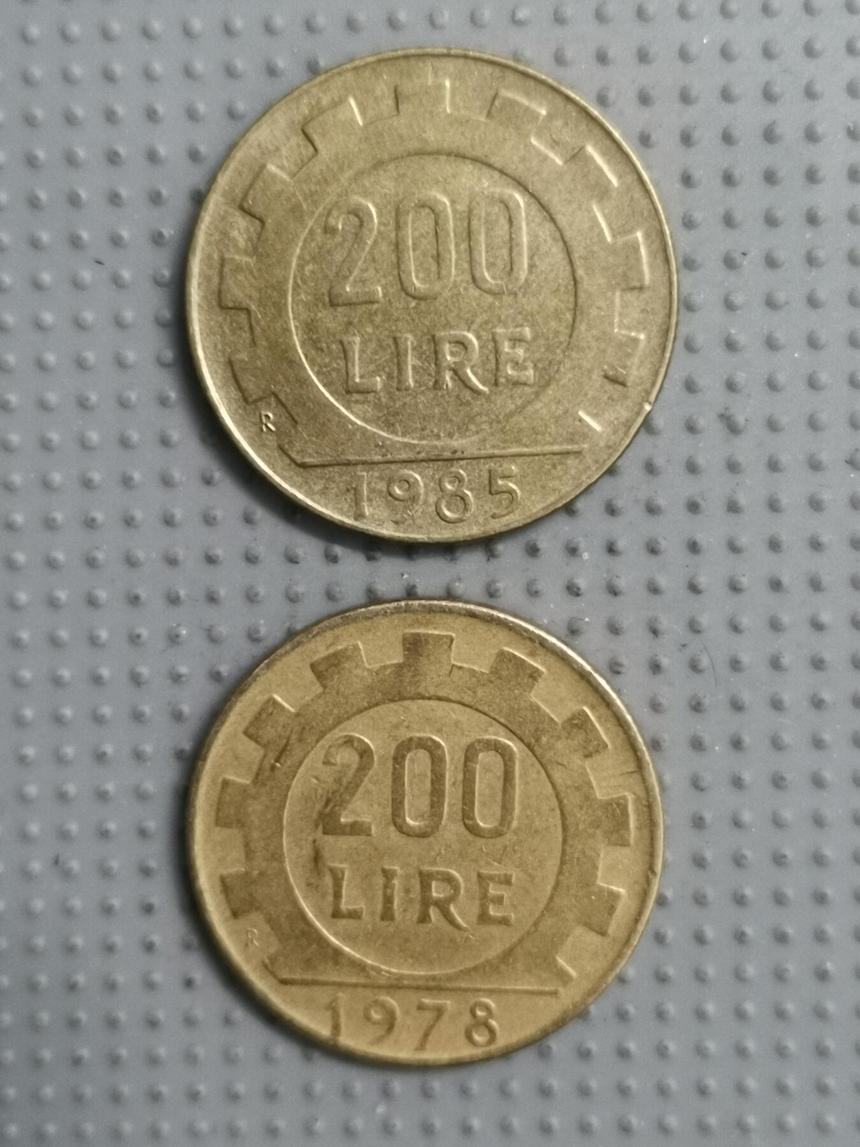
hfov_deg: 28.0
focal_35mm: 52
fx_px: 1723
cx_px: 430
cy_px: 574
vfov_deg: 36.8
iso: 640
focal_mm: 4.75
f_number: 1.8
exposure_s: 1/25
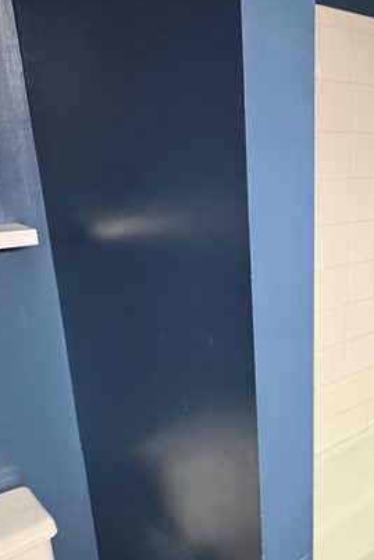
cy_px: 339
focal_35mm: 37
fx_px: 576
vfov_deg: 51.5
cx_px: 368
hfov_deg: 33.2
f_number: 2.2
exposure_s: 1/60
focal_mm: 2.22
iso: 800
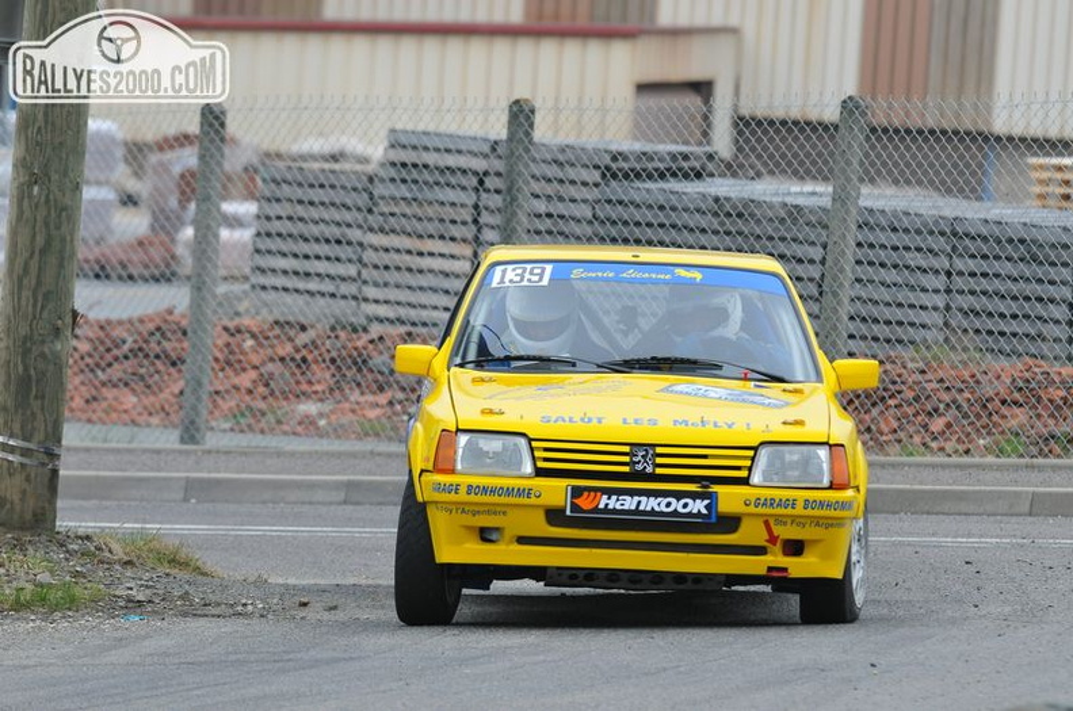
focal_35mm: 315
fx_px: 9372
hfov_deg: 6.6
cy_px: 356
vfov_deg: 4.3
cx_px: 536
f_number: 6.3
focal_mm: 210
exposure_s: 1/800
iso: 800
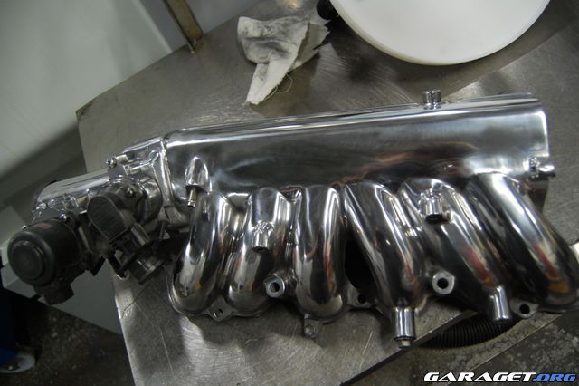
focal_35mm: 27
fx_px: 434
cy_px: 193
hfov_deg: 67.4
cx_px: 290
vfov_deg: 47.9
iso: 800
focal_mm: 18
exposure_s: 1/30
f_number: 3.5
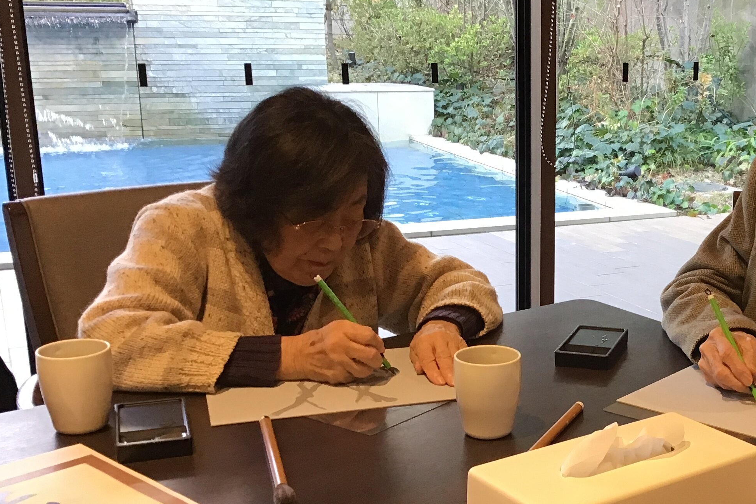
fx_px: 1134
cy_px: 324
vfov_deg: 25.0
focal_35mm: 54
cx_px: 616
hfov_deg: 35.6
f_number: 2.4
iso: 40
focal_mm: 3.3
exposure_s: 1/30
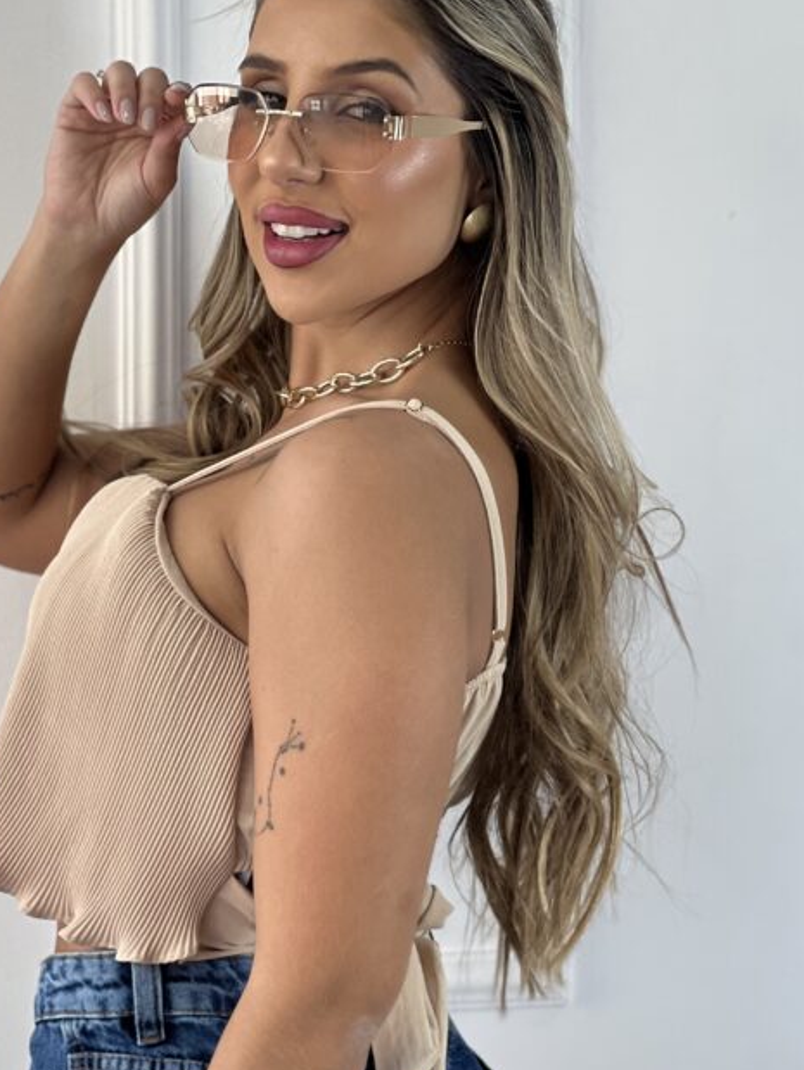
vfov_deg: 17.0
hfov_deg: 12.8
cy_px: 599
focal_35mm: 116
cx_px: 363
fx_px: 3589
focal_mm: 9
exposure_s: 1/120
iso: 80
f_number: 2.8
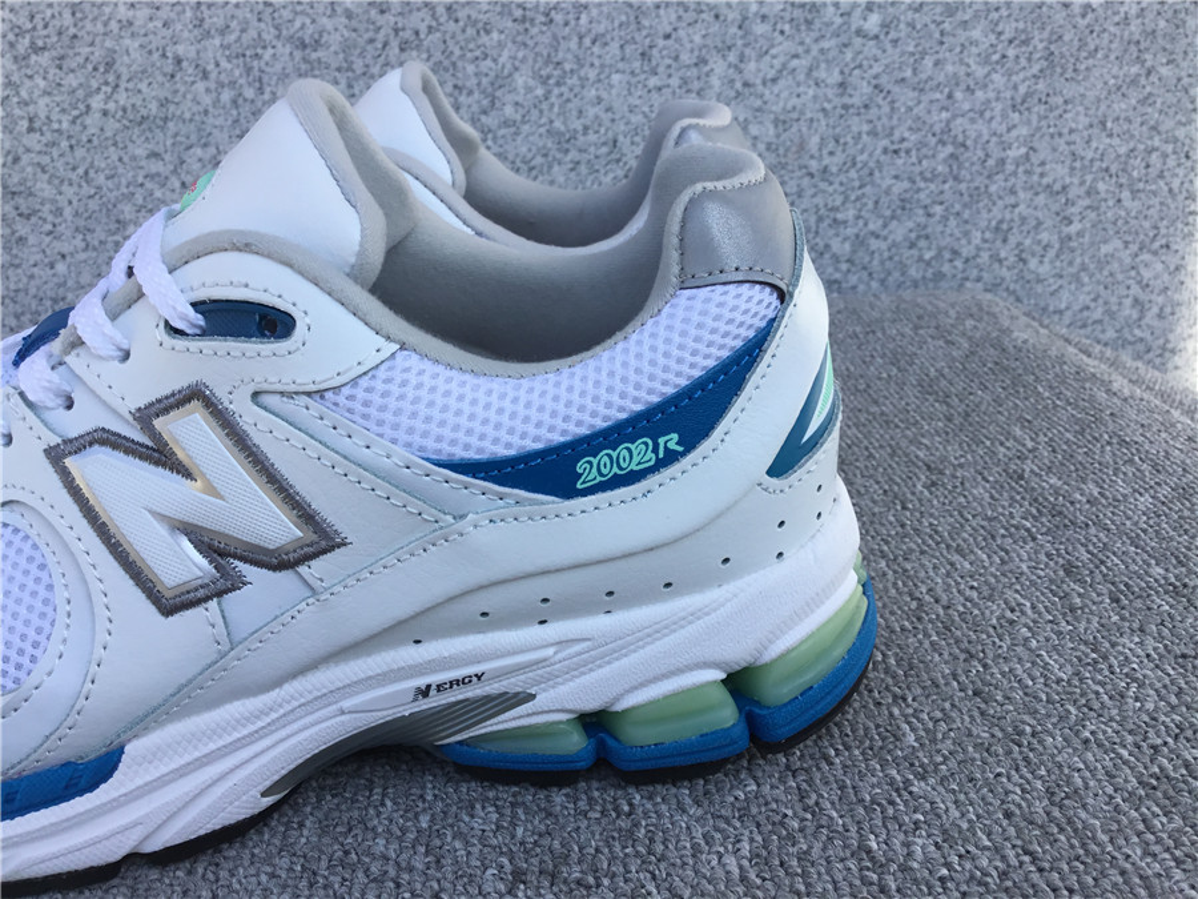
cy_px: 450
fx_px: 1073
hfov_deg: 58.4
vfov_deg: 45.4
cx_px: 599
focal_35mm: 31
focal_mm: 3.3
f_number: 2.4
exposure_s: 1/562
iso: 25
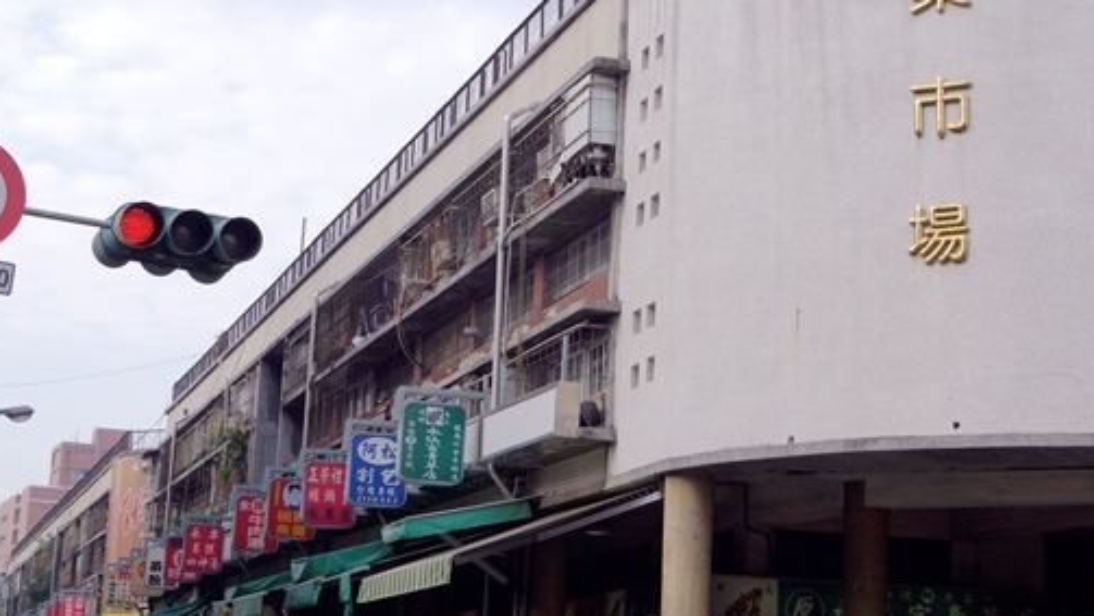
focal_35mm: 66
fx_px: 1904
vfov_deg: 18.3
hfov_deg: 32.0
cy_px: 244
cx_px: 587
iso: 100
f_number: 6.3
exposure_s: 1/250
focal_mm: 35
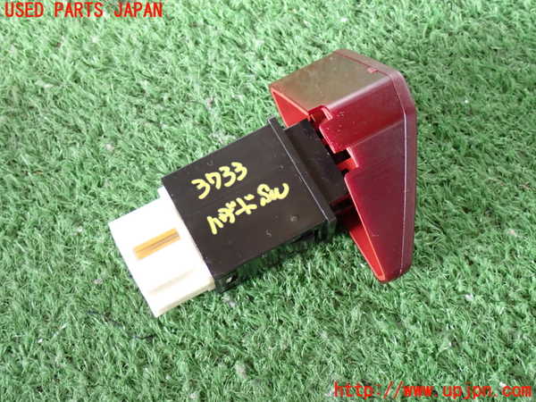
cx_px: 268
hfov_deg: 35.5
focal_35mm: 54
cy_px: 201
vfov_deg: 27.0
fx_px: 836
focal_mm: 9.65
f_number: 3.3
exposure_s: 1/25
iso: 800
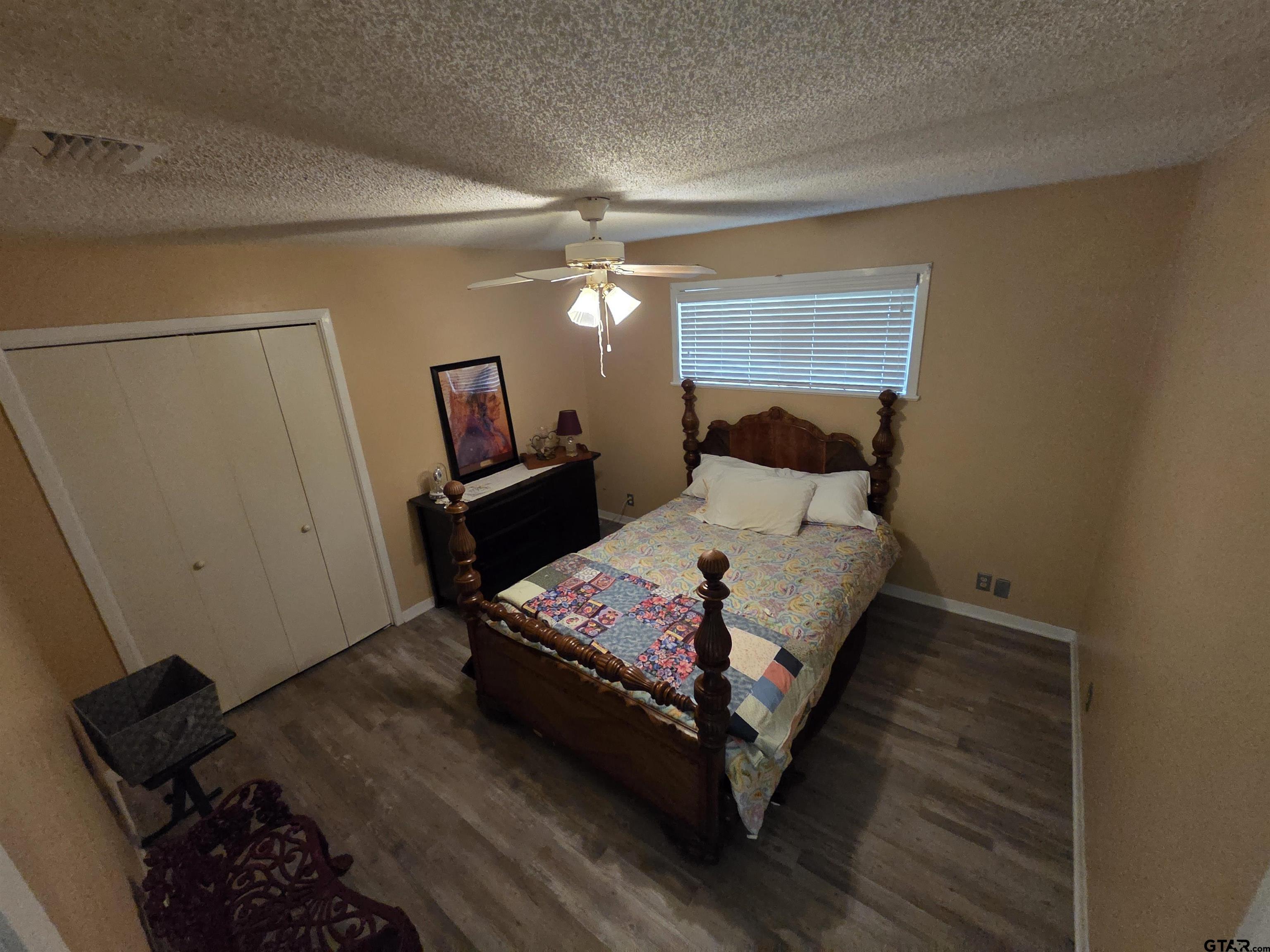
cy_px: 476
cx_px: 635
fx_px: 477
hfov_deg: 106.2
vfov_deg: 89.9
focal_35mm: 13
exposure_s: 1/60
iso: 1600
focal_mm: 2.2
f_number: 2.2
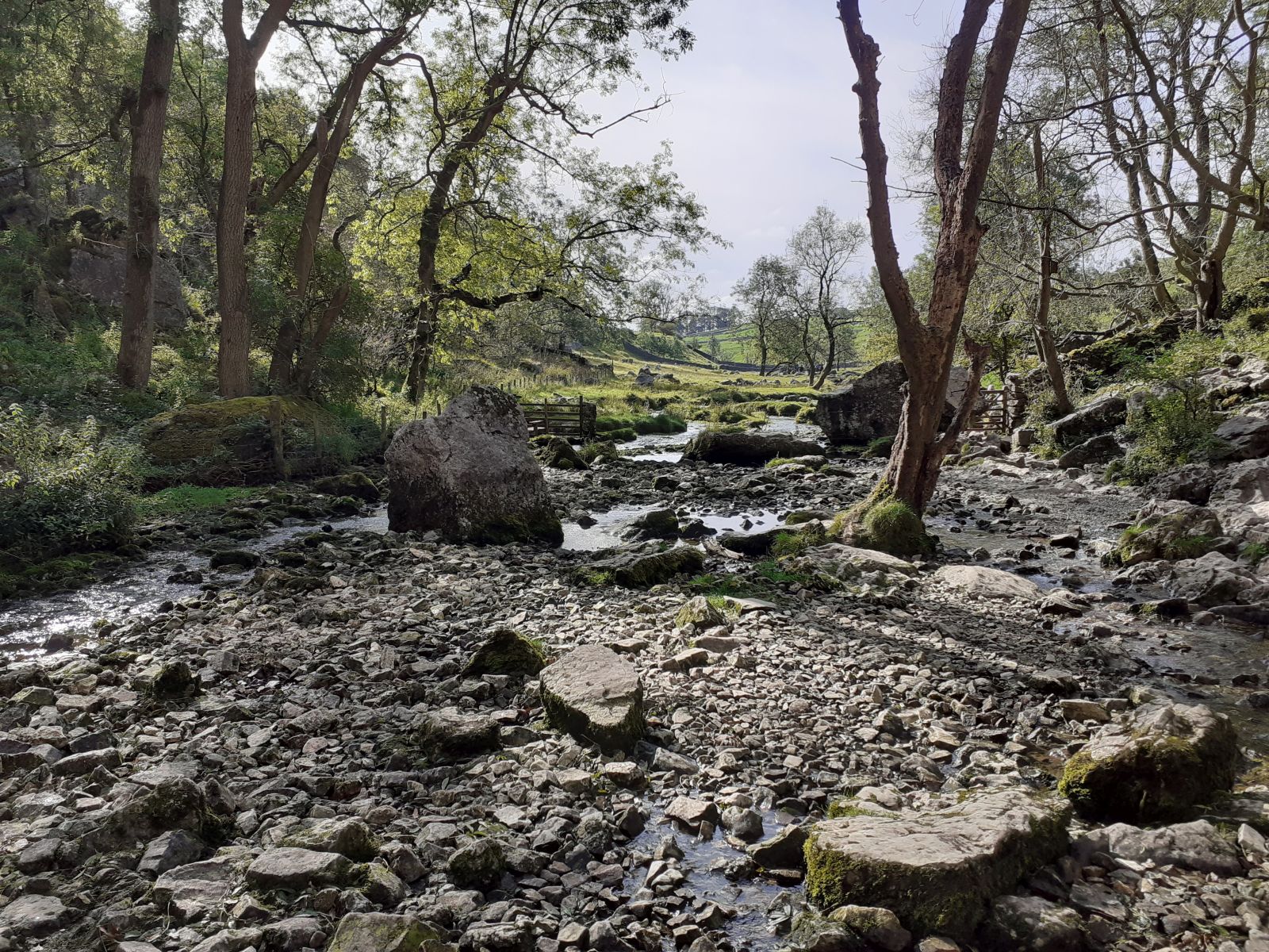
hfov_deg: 65.3
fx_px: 990
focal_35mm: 27
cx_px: 634
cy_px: 476
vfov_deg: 51.4
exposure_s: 1/917
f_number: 1.9
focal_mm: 3.6
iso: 40
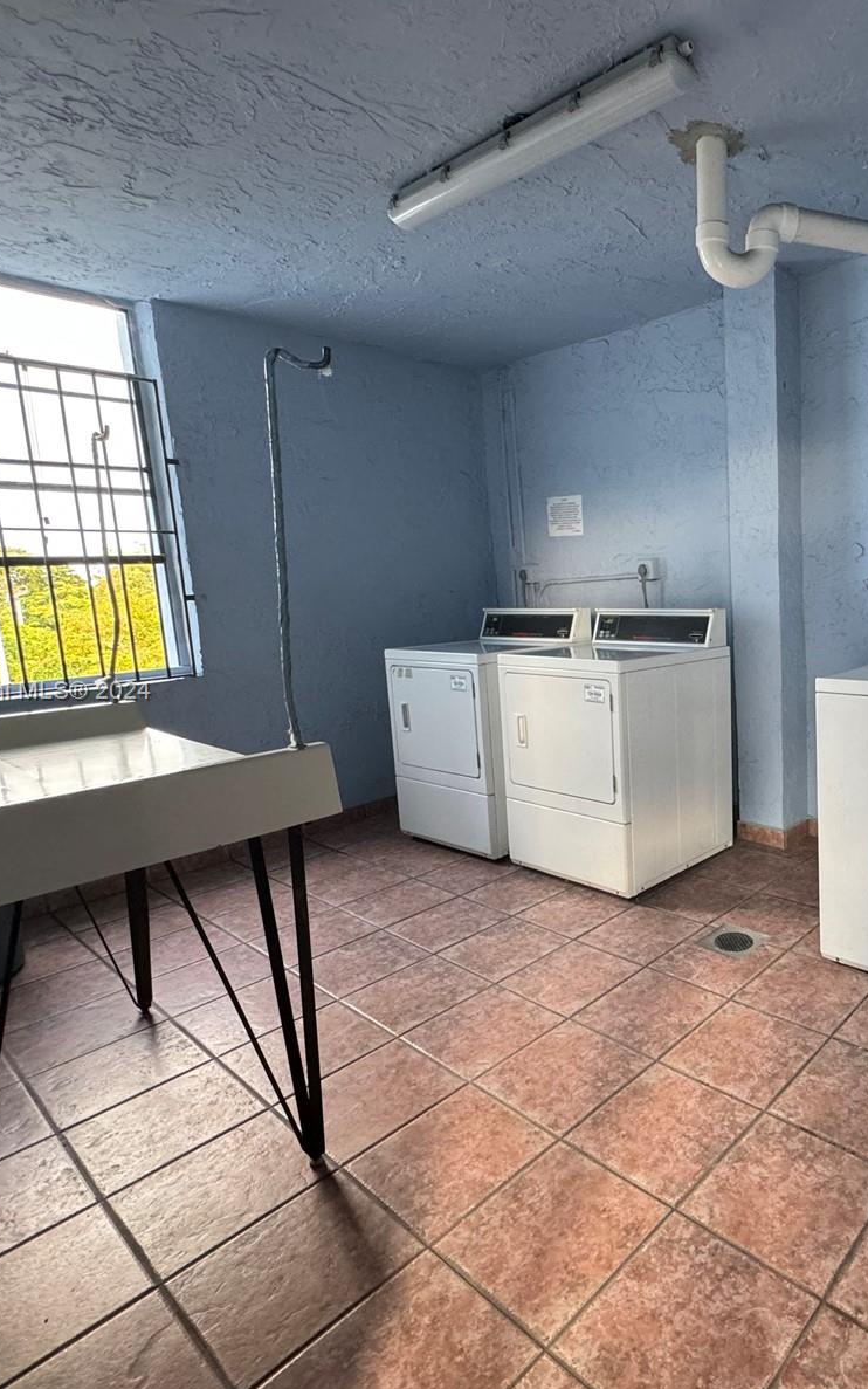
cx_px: 712
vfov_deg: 85.1
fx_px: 757
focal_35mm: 20
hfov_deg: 54.9
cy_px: 693
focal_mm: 2.22
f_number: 2.2
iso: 320
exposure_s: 1/92
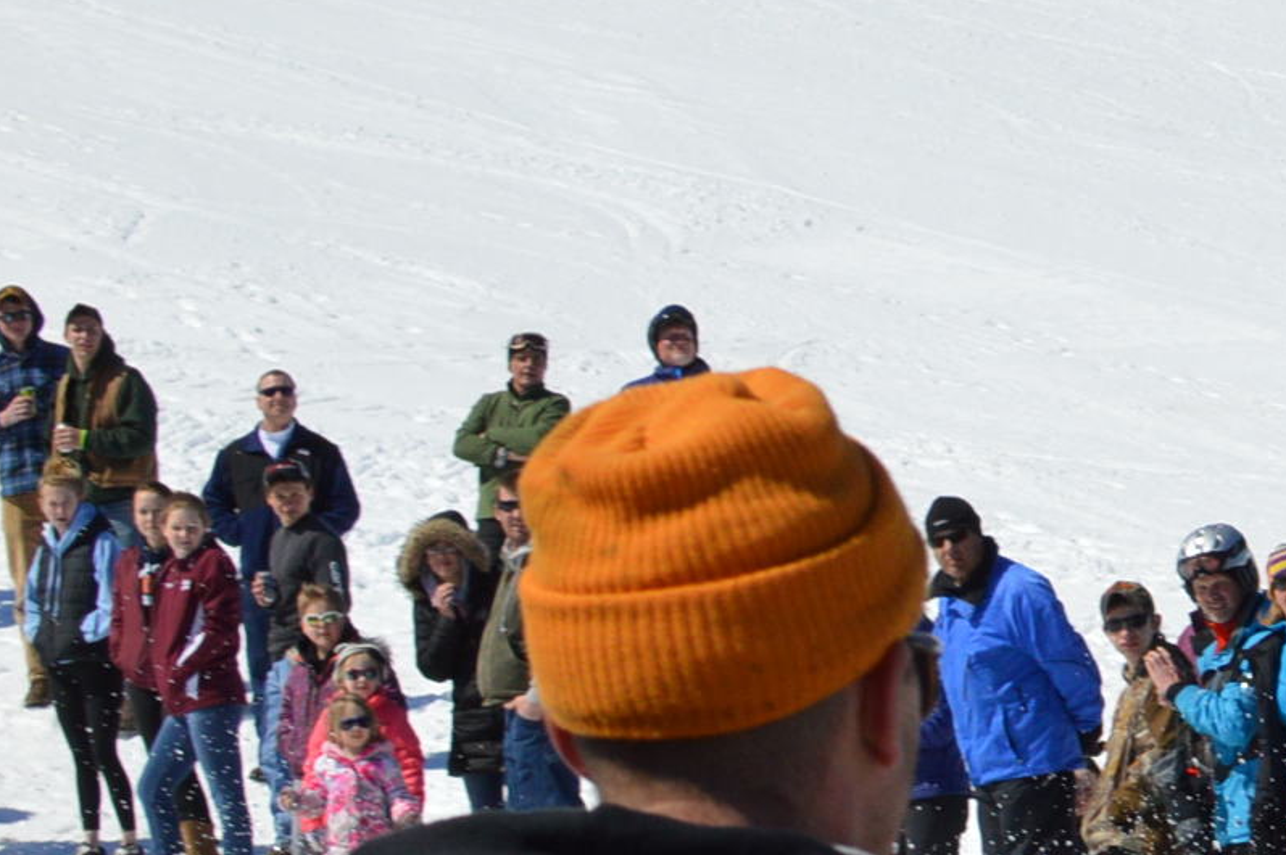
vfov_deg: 6.8
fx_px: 7064
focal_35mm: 198
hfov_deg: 9.8
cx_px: 2416
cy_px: 1499
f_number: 7.1
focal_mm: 35
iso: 360
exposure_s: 1/2000
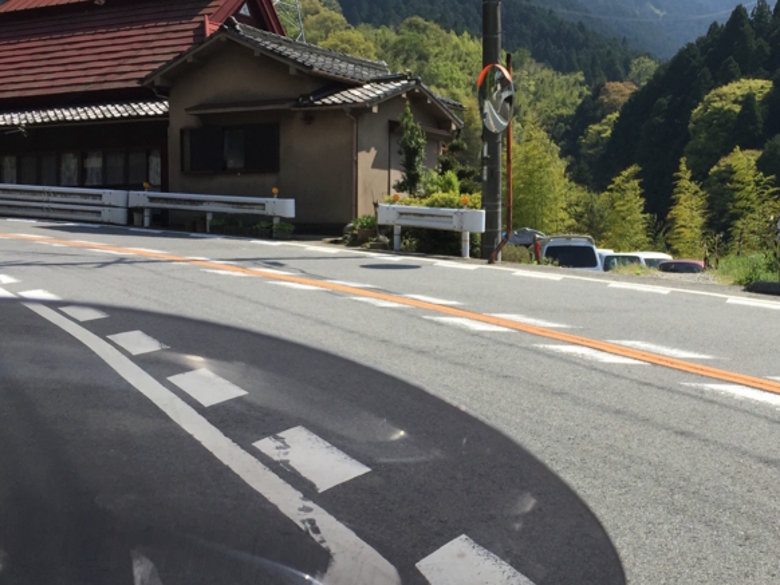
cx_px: 571
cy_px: 333
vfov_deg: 28.5
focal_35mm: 51
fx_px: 1150
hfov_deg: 36.7
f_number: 2.2
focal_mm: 4.15
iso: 32
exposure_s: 1/1582
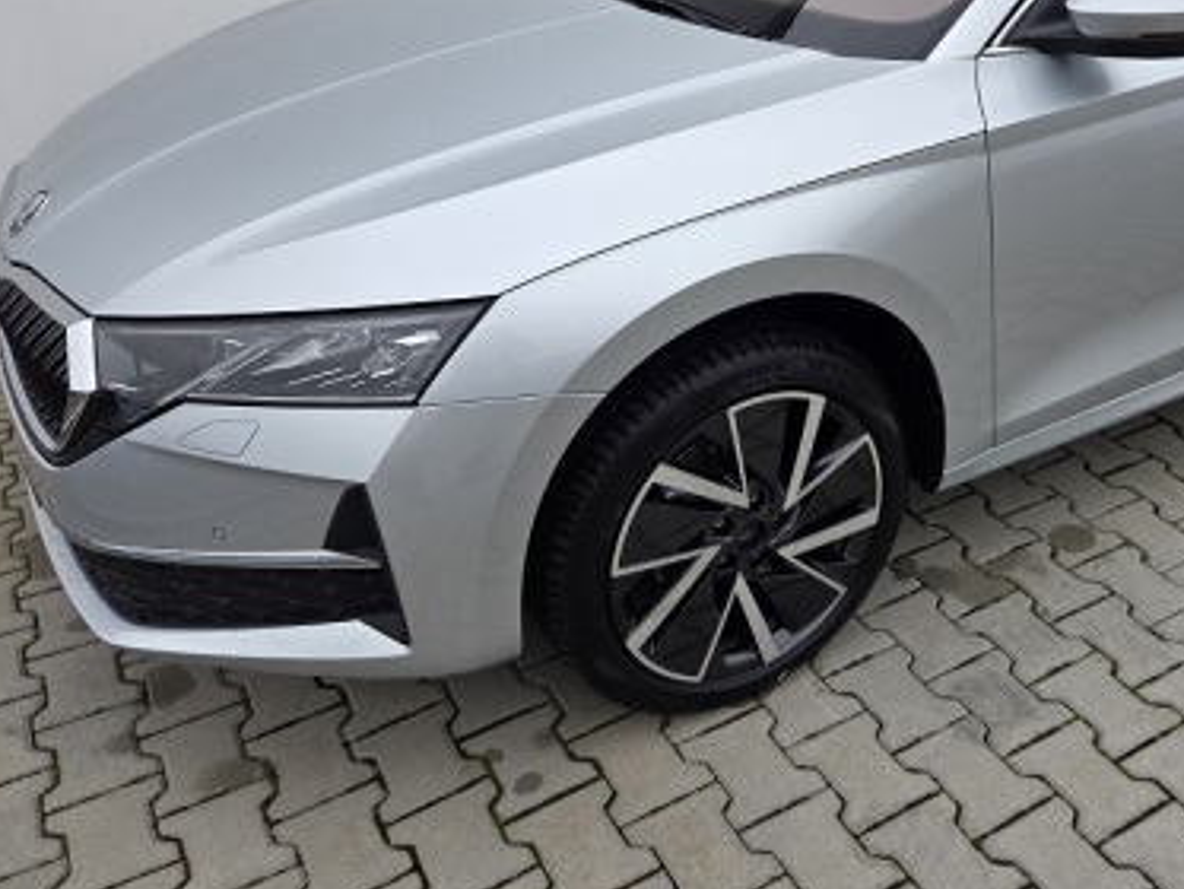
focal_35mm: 37
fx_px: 1266
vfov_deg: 37.9
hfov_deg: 48.8
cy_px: 244
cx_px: 835
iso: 80
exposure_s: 1/703
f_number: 1.8
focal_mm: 5.4
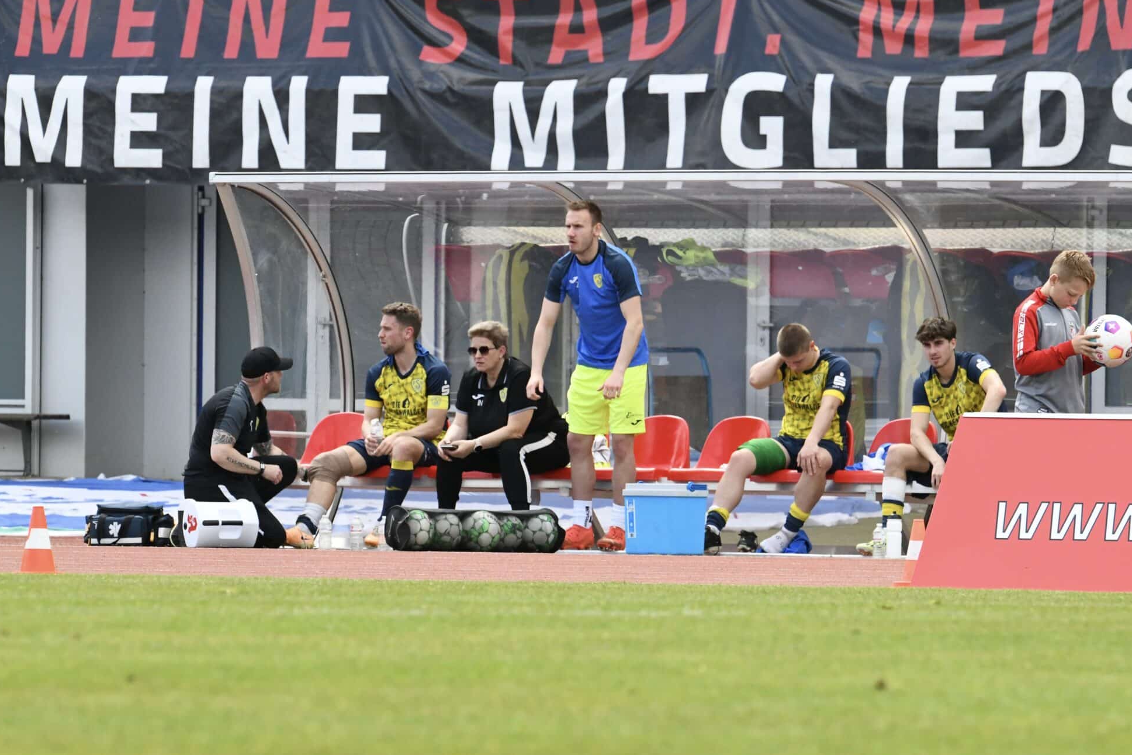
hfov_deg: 5.6
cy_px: 366
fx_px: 11633
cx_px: 564
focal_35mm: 370
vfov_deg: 3.7
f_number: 9
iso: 2500
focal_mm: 350
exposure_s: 1/1600
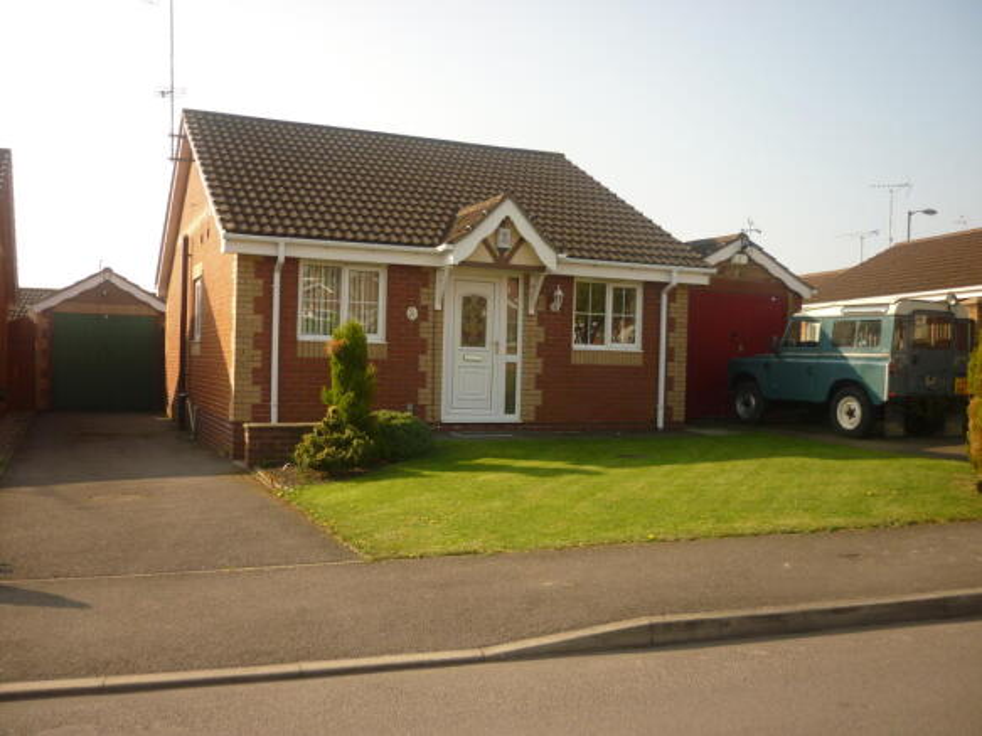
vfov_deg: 42.9
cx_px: 491
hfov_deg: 55.4
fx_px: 936
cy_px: 368
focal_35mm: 33
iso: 100
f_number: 2.8
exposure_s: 1/800
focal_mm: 5.5
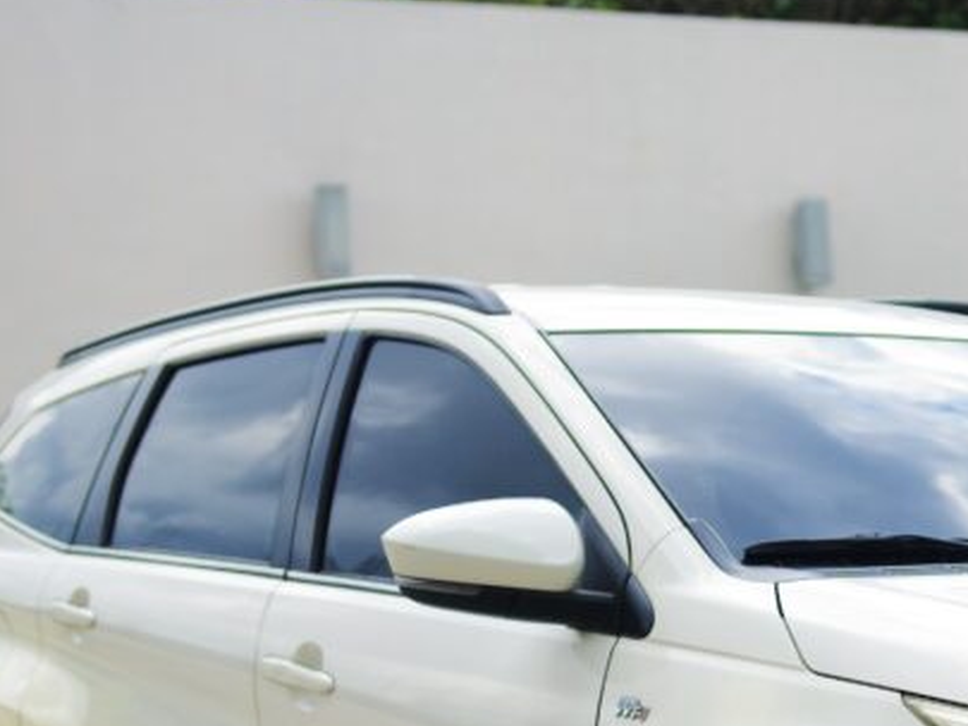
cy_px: 761
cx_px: 913
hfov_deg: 18.8
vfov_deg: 14.2
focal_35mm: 102
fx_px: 2853
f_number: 1.8
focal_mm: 28
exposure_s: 1/1600
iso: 80
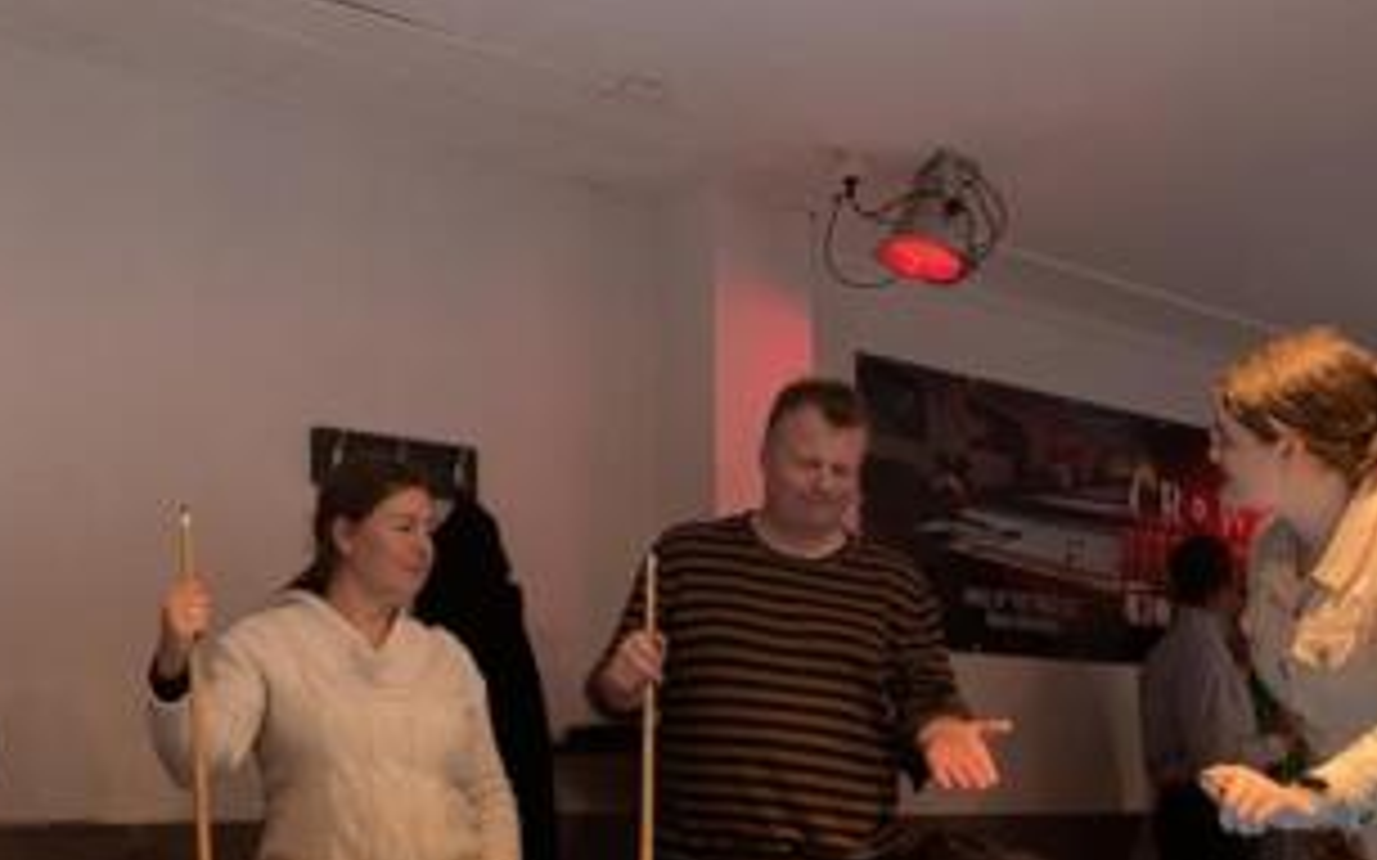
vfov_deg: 27.8
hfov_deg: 44.3
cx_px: 634
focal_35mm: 45
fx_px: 1688
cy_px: 732
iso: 200
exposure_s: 1/50
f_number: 1.8
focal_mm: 4.25
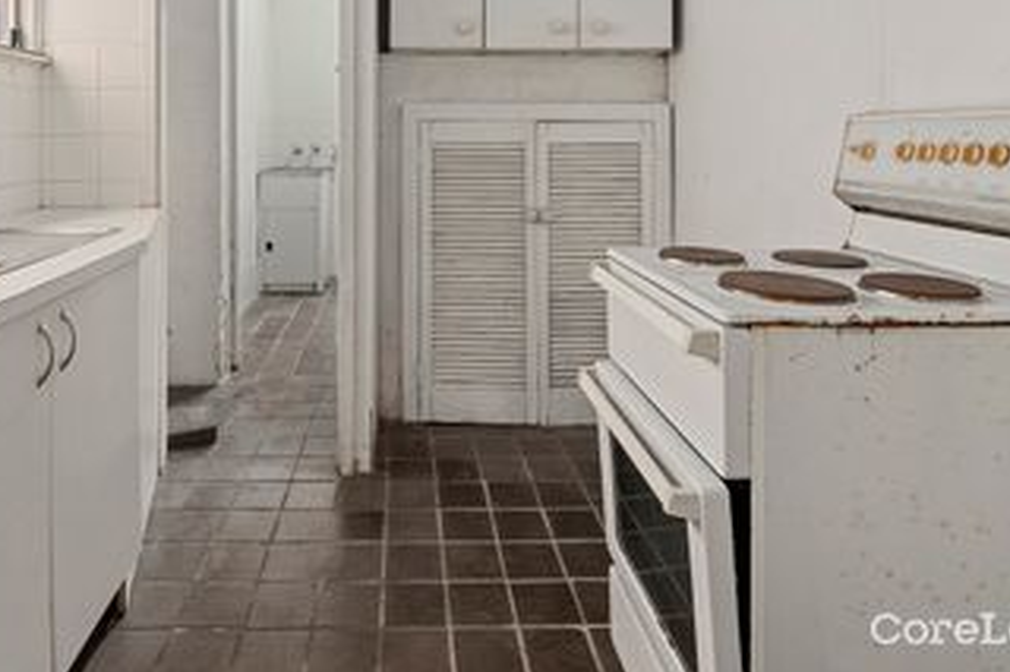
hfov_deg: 77.5
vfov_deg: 55.1
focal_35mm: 22
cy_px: 188
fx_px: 617
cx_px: 395
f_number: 7.1
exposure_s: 2.5
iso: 400
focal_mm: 15
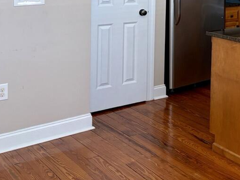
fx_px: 451
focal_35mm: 65
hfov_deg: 26.3
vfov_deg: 21.2
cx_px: 293
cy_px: -27
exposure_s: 1/110
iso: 125
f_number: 1.6
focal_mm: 5.96
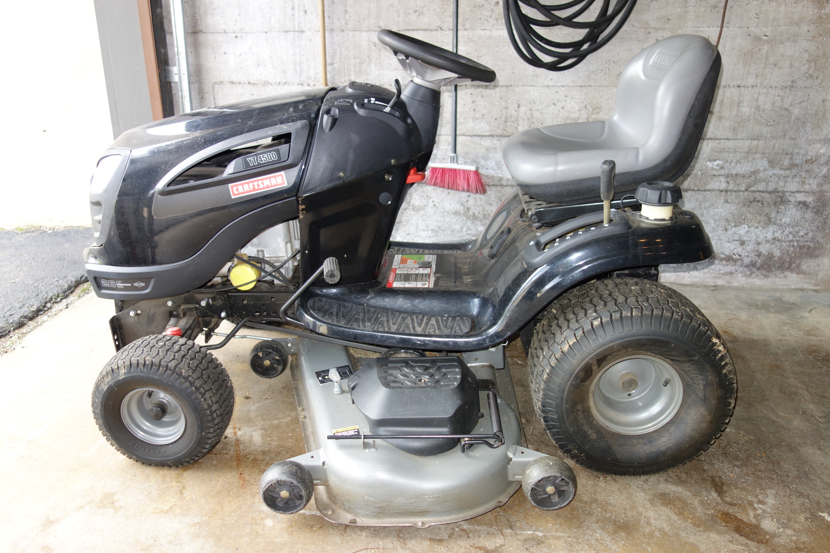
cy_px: 284
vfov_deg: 45.0
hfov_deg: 63.6
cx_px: 401
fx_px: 669
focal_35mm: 29
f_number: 1.8
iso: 125
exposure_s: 1/50
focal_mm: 10.4
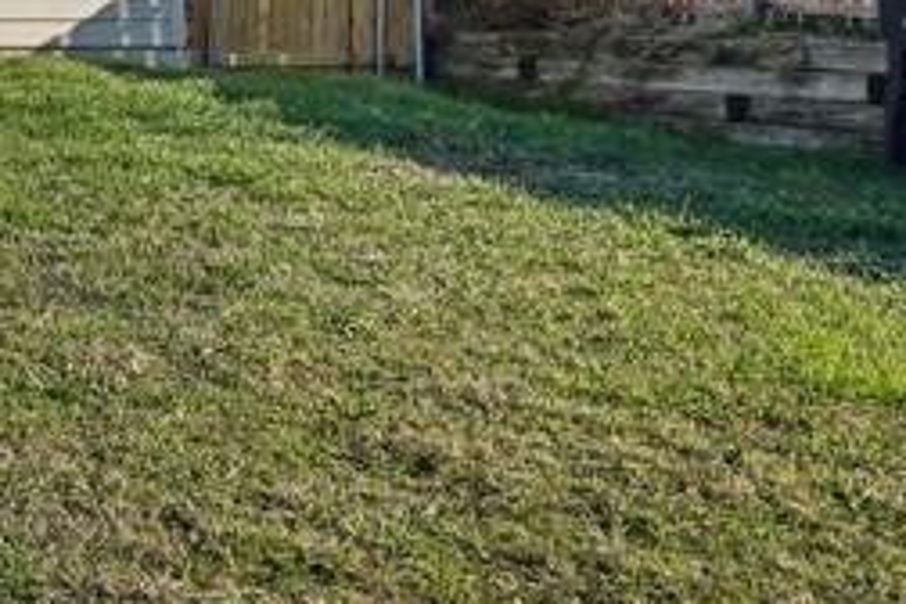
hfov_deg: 23.4
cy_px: -22
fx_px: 1636
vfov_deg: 20.2
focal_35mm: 65
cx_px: -525
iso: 100
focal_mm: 16
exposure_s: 1/320
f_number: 7.1
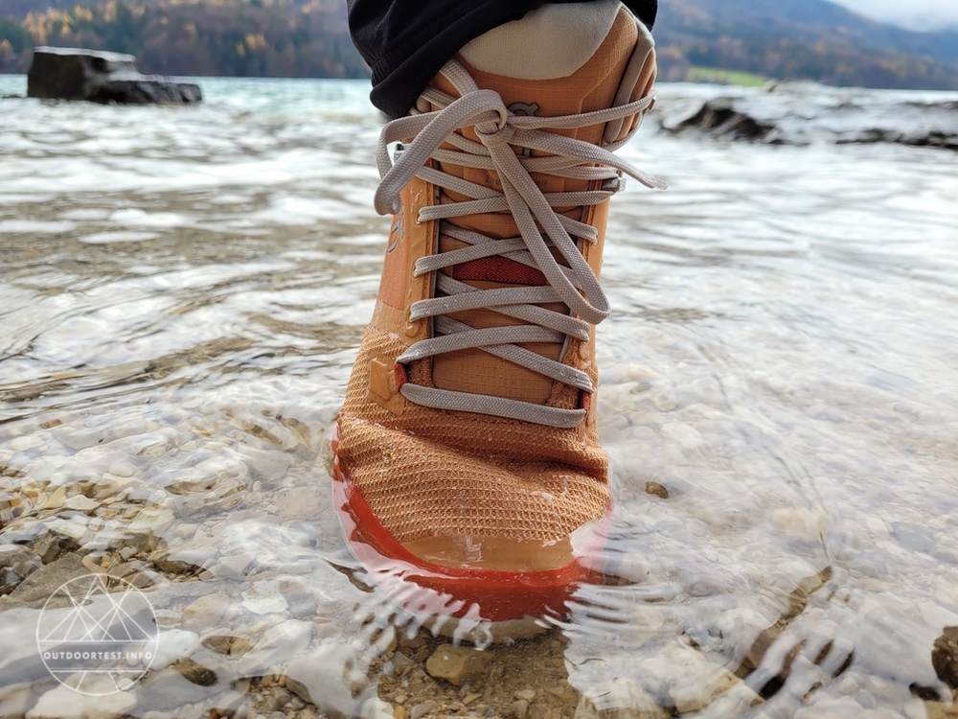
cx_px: 479
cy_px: 360
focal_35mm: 26
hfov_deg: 67.3
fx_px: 720
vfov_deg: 53.1
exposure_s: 1/237
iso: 40
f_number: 1.8
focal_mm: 5.4
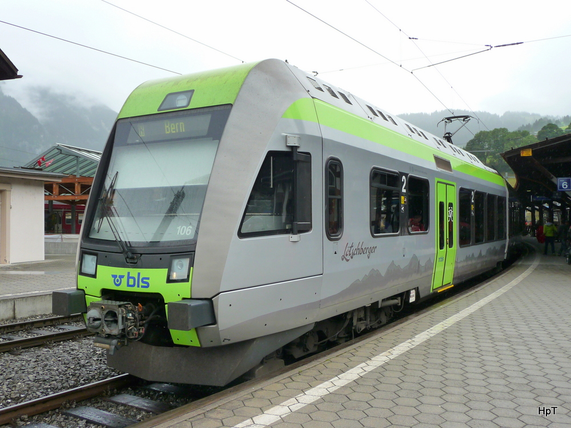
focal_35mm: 34
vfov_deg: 41.8
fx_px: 561
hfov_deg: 54.0
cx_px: 286
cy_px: 214
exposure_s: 1/400
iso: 160
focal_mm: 5.6
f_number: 3.6
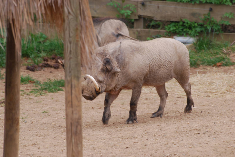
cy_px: 78
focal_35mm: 450
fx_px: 2941
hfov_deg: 4.6
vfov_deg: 3.1
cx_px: 118
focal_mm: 300
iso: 140
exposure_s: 1/125
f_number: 8
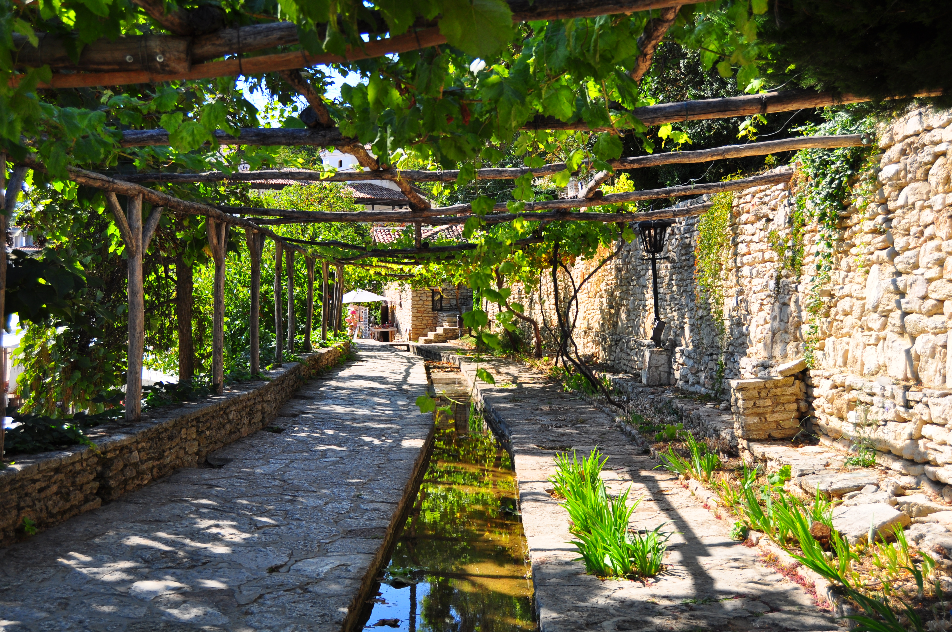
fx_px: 1030
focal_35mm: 39
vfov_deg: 34.1
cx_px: 476
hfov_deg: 49.6
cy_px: 316
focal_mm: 26
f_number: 5.6
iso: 200
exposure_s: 1/500
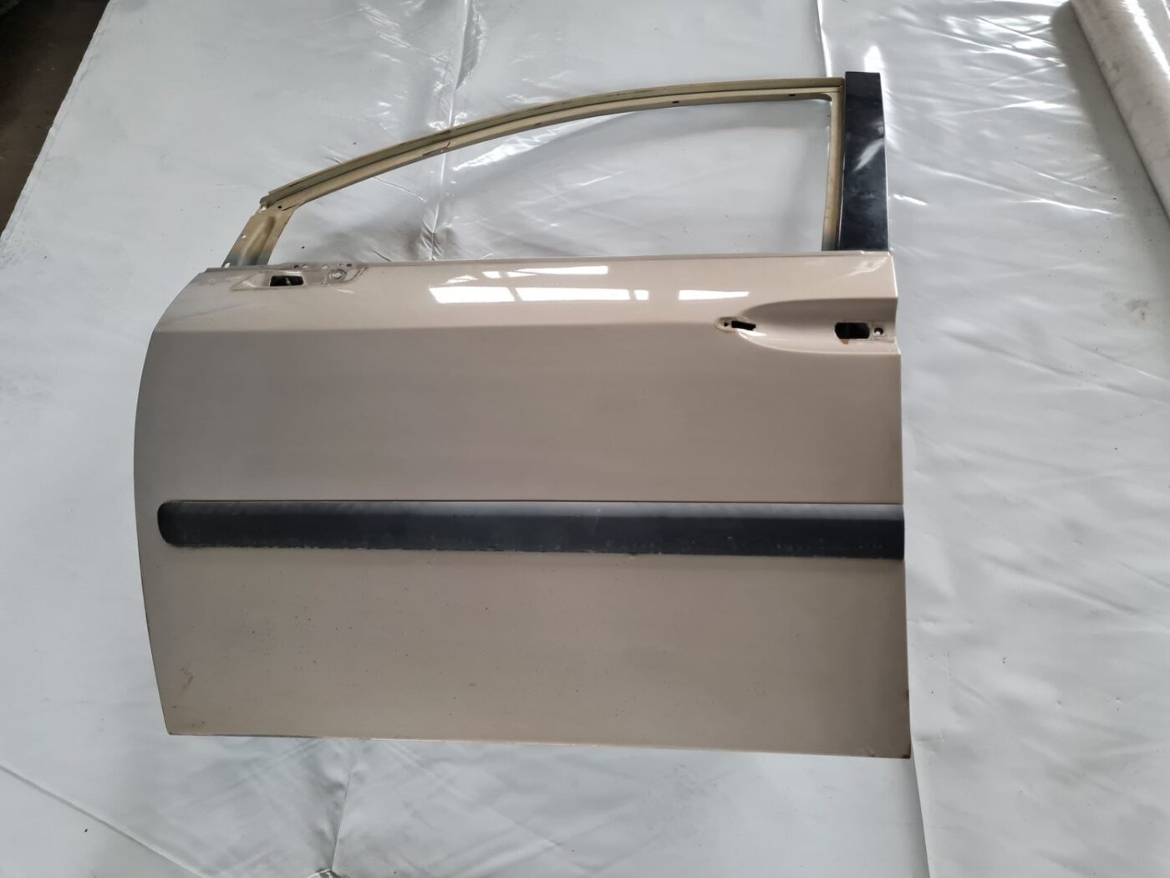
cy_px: 439
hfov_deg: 67.3
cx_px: 585
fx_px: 879
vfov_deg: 53.1
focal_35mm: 26
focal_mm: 5.4
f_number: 1.8
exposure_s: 1/50
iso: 500
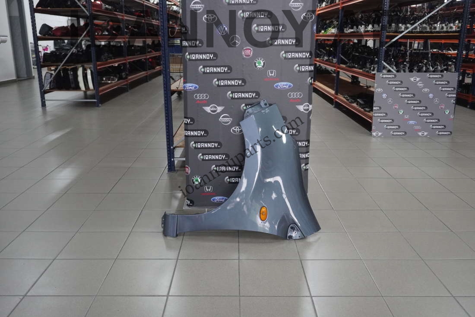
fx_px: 416
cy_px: 158
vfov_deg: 41.7
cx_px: 238
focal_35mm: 32
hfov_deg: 59.5
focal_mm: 21
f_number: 4
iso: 2500
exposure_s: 1/160
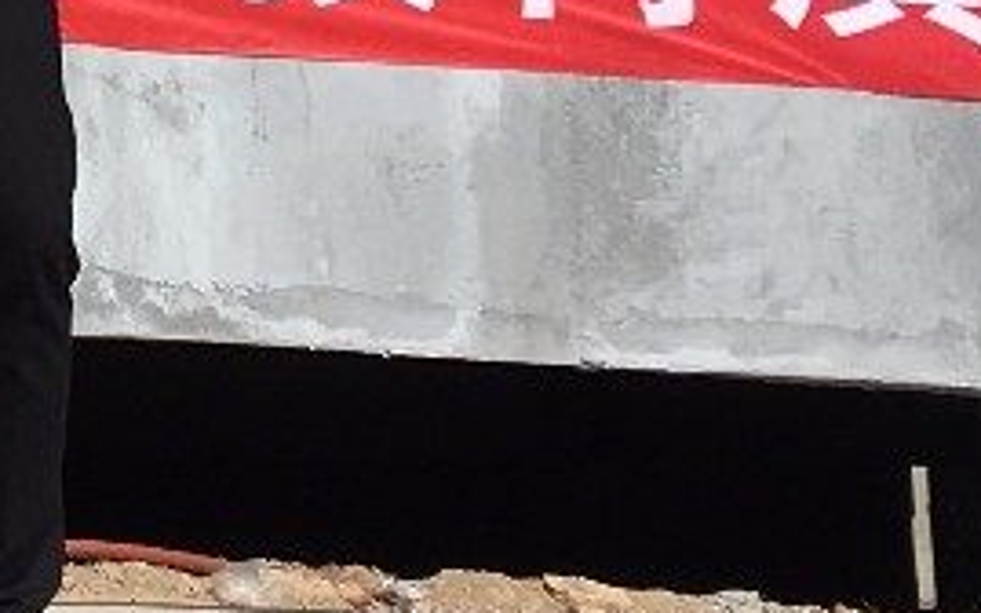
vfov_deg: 7.0
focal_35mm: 183
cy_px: -514
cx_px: -777
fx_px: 4892
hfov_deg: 10.7
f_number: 2.2
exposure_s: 1/2564
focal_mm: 4.15
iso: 25
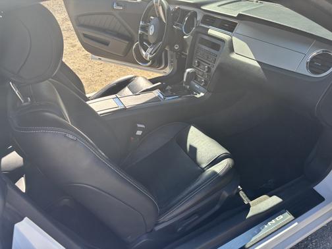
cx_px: 166
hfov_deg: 67.3
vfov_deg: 53.1
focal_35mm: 26
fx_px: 249
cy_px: 124
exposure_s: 1/615
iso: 50
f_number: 1.6
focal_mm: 5.96
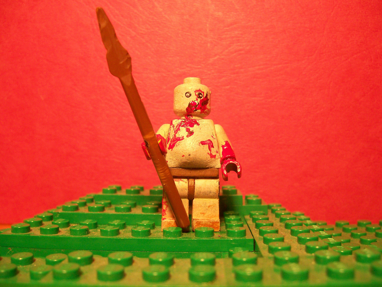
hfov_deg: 52.6
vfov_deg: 40.7
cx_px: 191
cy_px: 144
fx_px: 386
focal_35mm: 35
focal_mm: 5.8
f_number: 2.8
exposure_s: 1/22.7
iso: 160
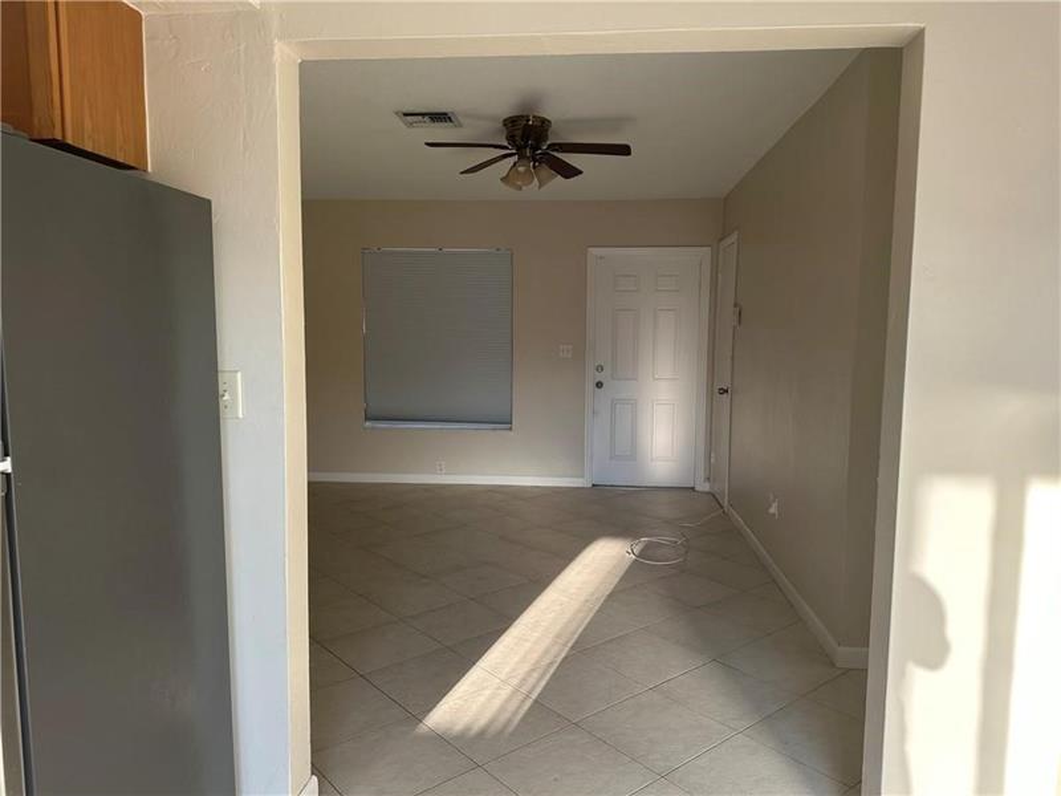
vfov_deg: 56.8
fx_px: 736
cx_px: 530
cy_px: 398
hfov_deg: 71.6
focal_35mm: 24
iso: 80
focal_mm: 6.86
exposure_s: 1/162
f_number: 1.78
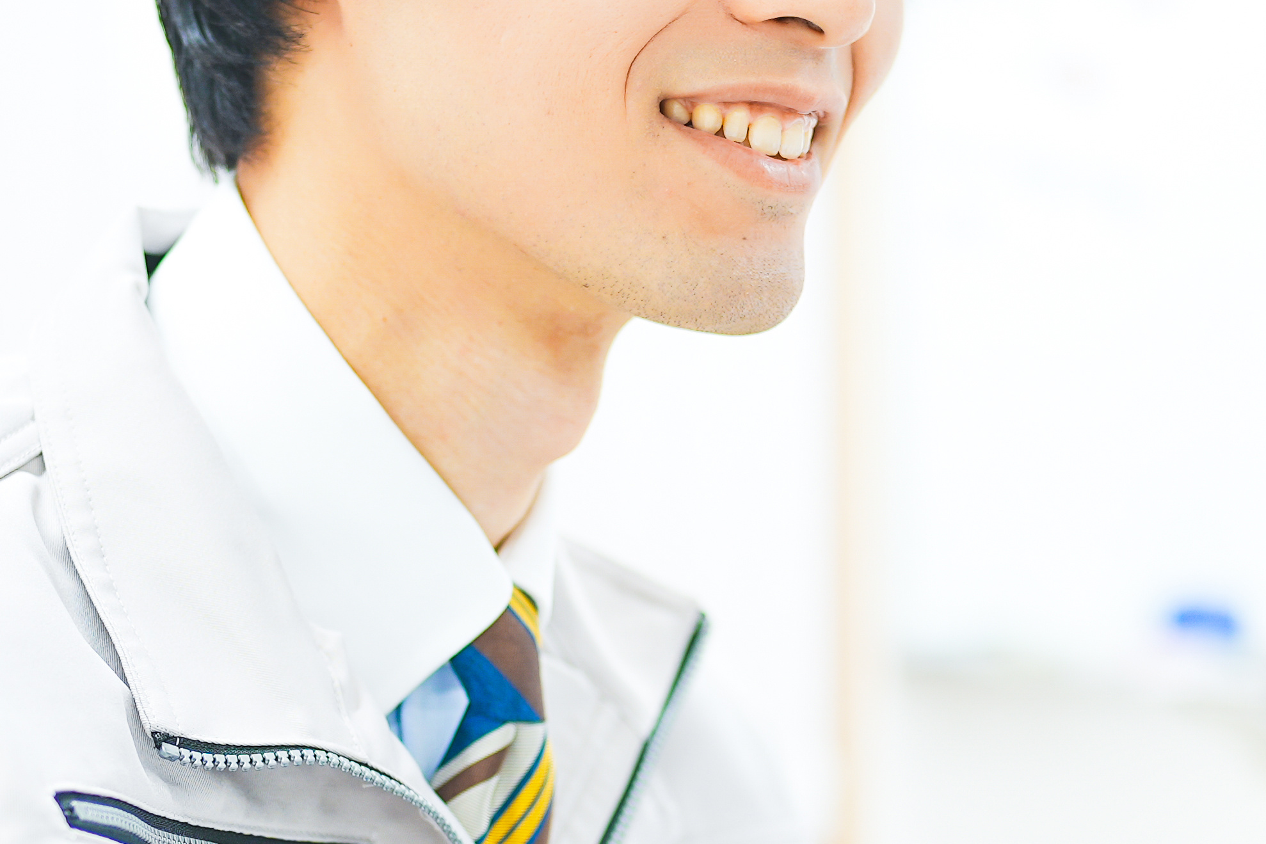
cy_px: 637
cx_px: 742
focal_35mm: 124
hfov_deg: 16.5
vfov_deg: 11.0
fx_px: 4361
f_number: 1.4
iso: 50
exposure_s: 1/80
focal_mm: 35
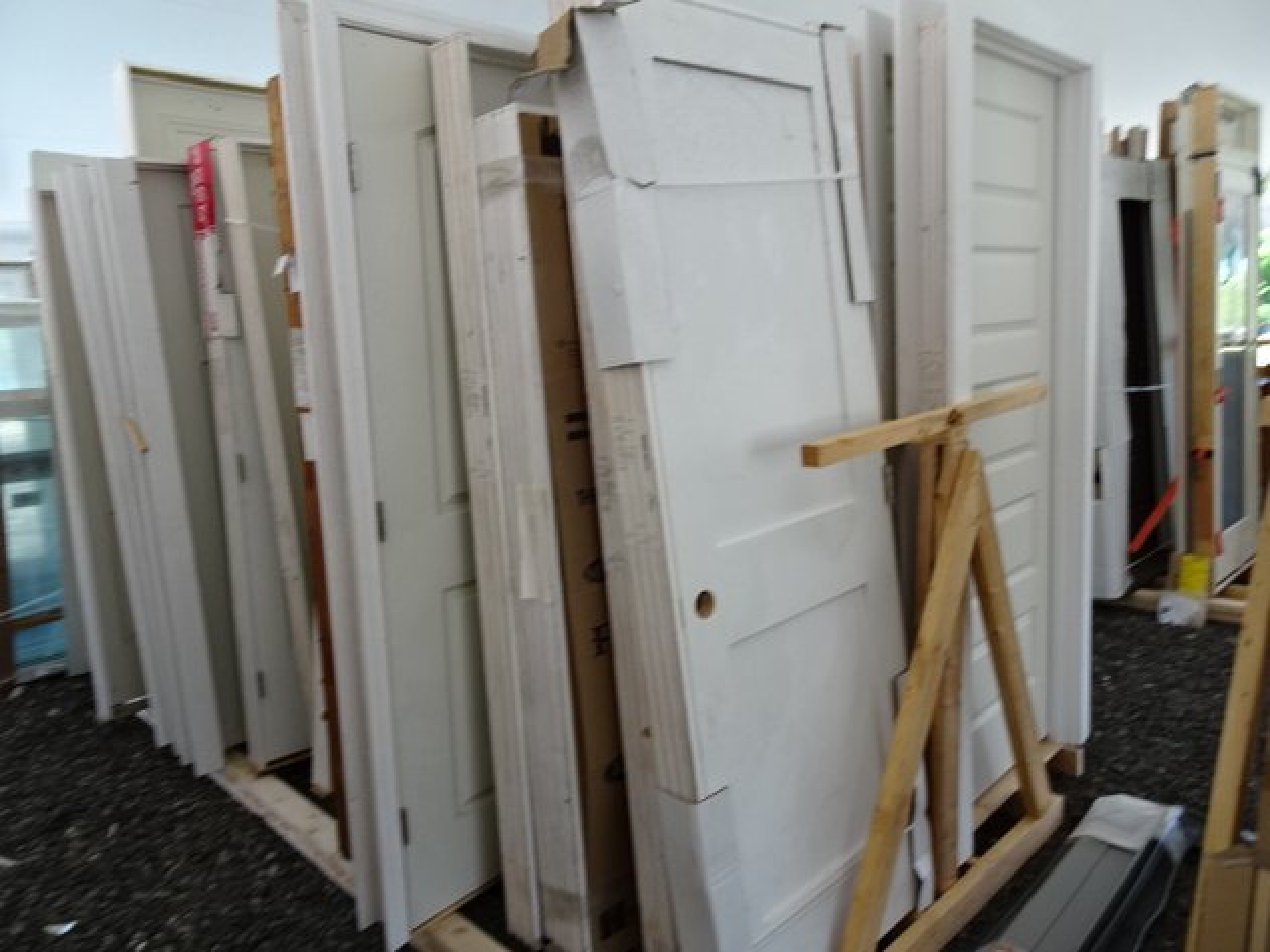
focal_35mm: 24
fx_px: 880
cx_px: 635
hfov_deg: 71.6
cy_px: 476
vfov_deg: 56.8
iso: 80
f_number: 3.5
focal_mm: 4.1
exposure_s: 1/40
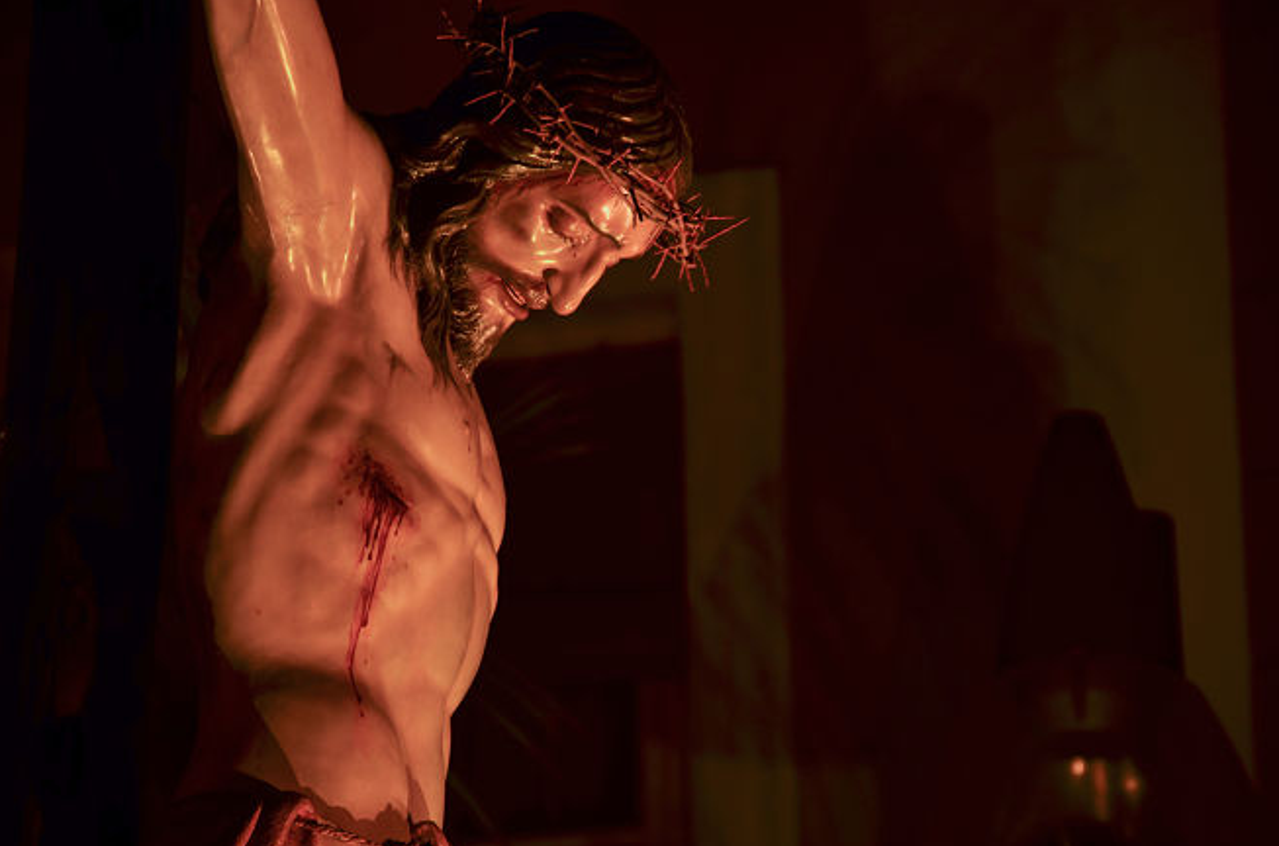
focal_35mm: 214
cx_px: 634
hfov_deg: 9.6
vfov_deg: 6.4
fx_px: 7584
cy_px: 427
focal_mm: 140
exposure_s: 8.7
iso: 100
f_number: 5.6
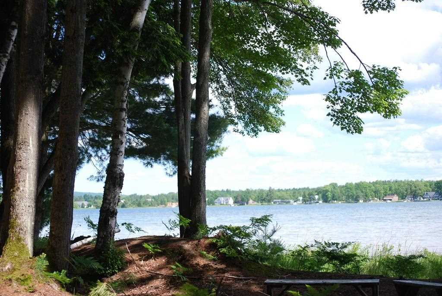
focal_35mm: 82
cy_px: 148
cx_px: 221
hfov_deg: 24.6
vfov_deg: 16.6
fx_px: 1014
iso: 100
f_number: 7.1
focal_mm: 55
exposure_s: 1/200
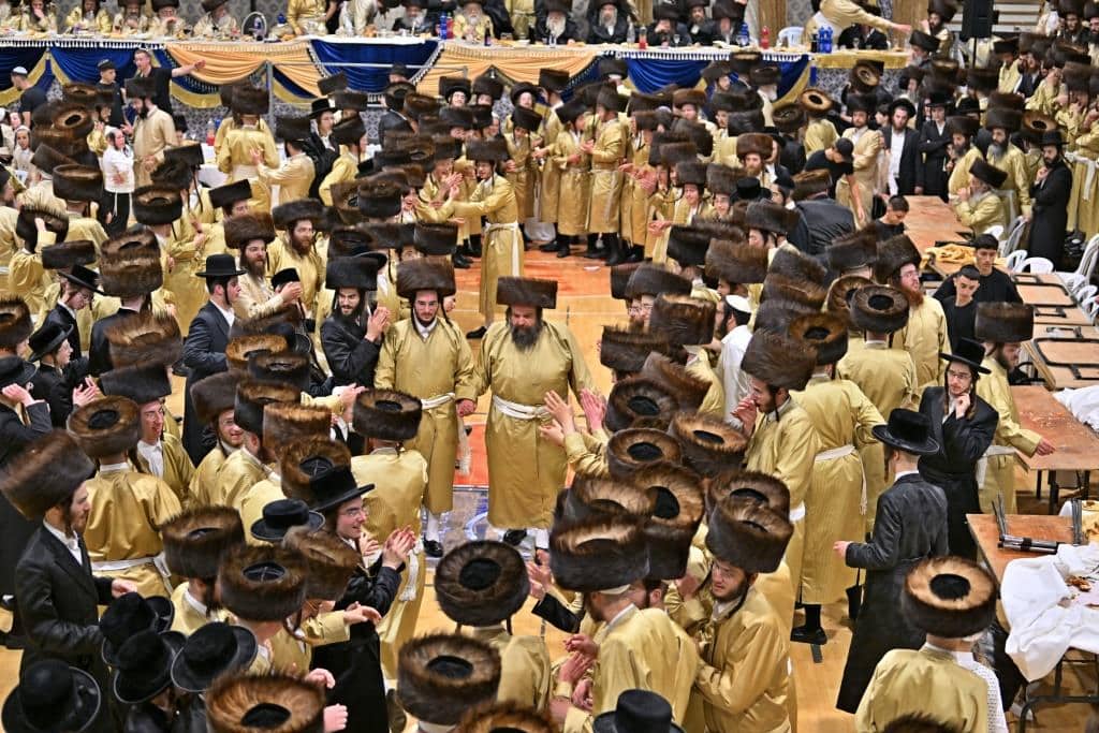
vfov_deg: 19.5
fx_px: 2137
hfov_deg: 28.8
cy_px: 366
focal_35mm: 70
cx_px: 550
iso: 640
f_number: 2.8
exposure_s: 1/250
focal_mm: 70
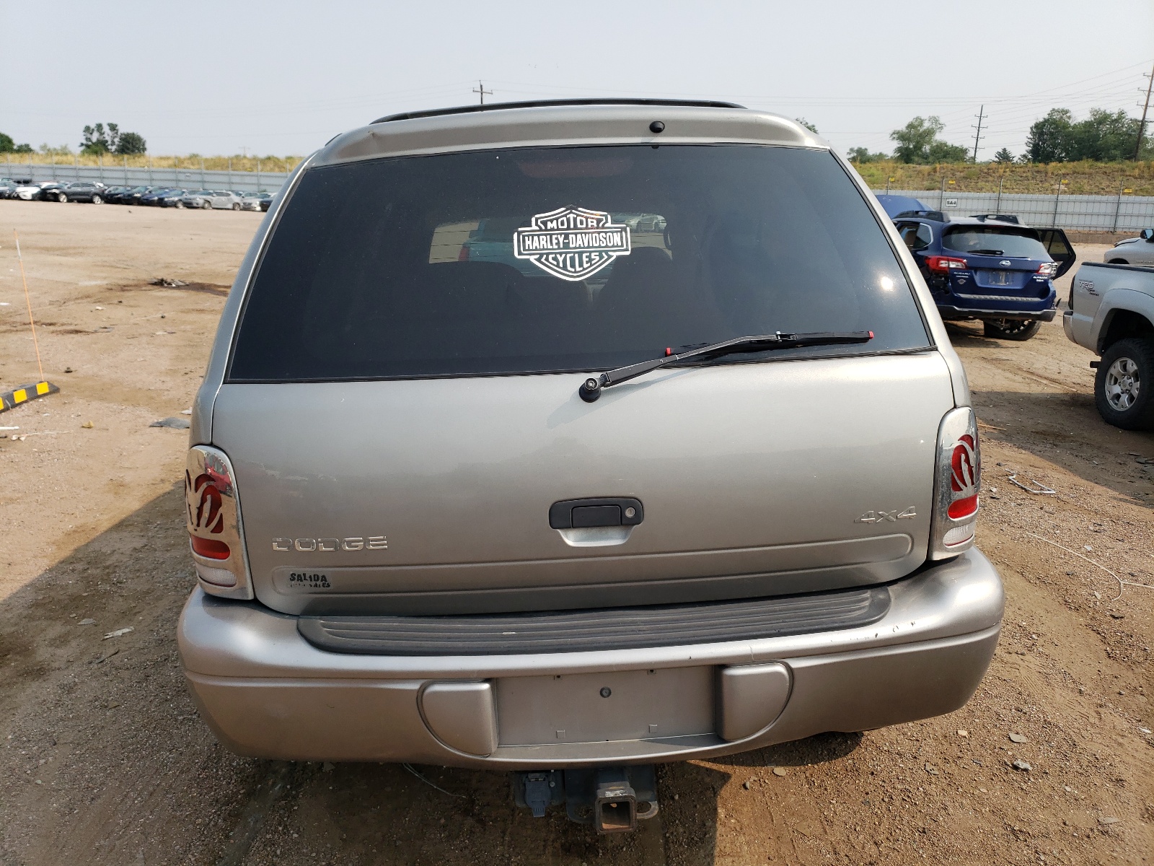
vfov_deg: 53.1
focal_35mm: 26
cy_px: 433
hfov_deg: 67.3
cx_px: 577
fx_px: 867
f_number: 1.5
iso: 50
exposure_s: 1/2500
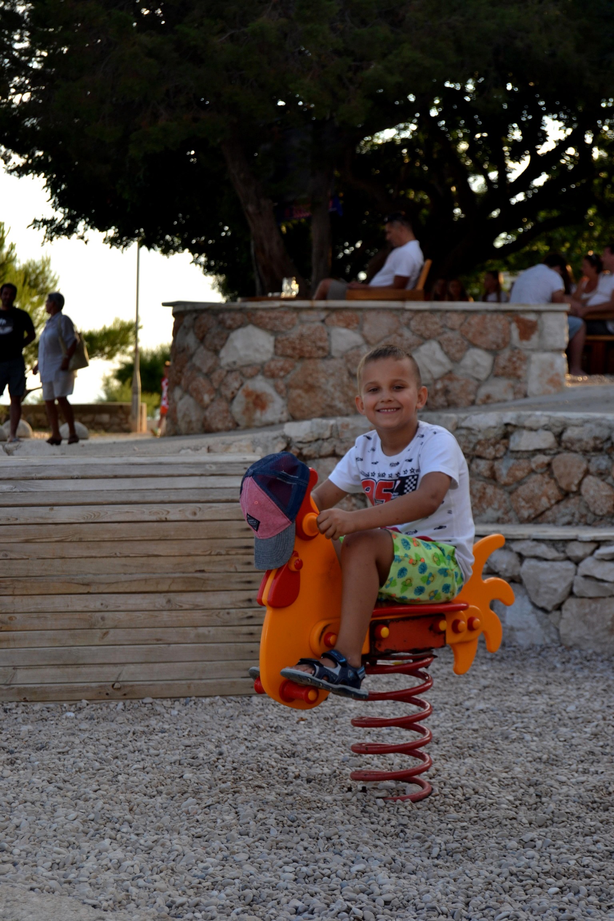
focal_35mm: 82
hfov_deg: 16.6
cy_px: 460
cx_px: 307
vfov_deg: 24.6
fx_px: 2110
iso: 100
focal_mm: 55
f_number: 5.6
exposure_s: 1/160
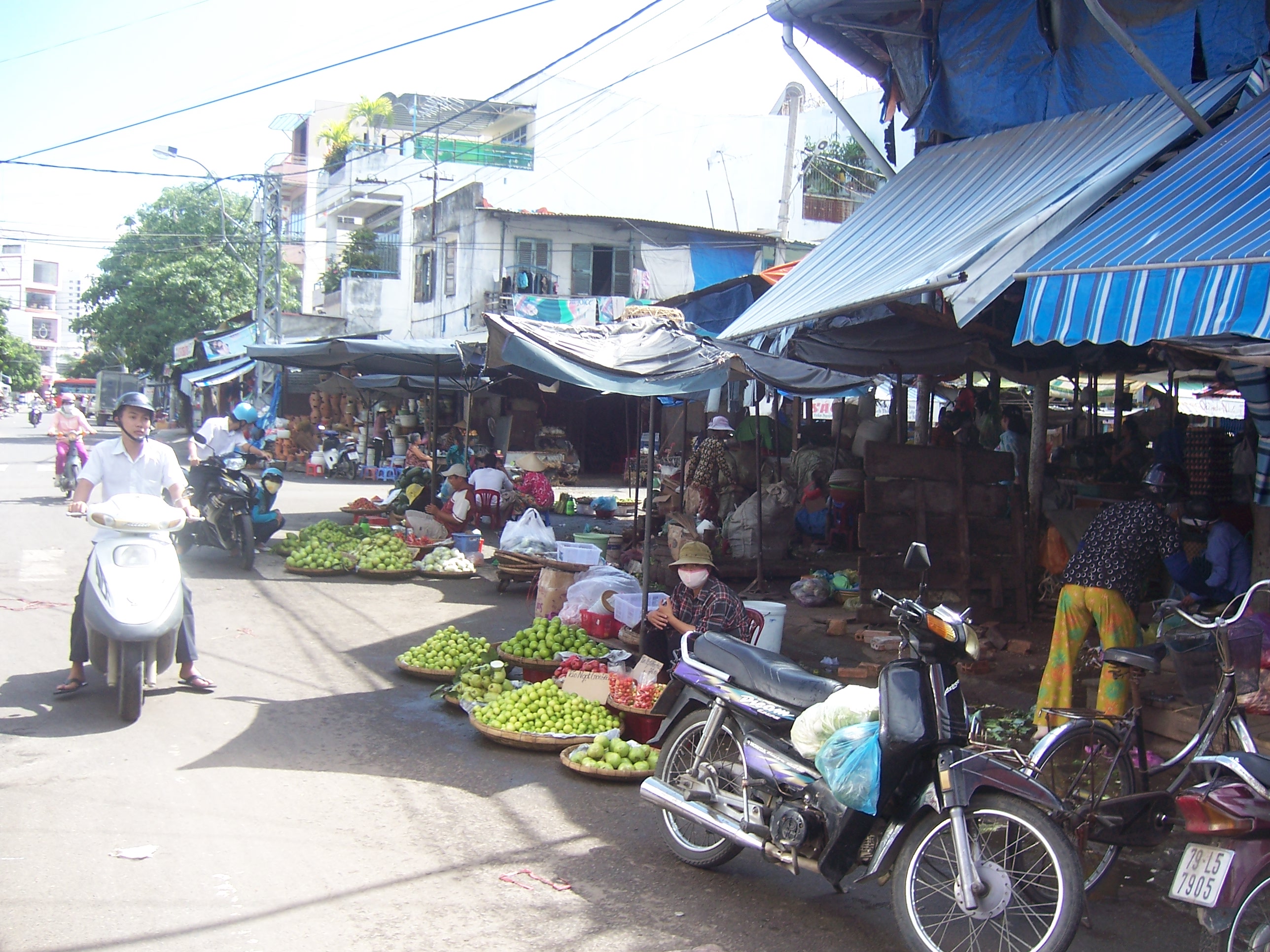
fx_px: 1321
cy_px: 476
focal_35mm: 36
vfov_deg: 39.7
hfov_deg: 51.4
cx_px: 635
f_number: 2.8
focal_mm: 6.2
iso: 80
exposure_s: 1/400
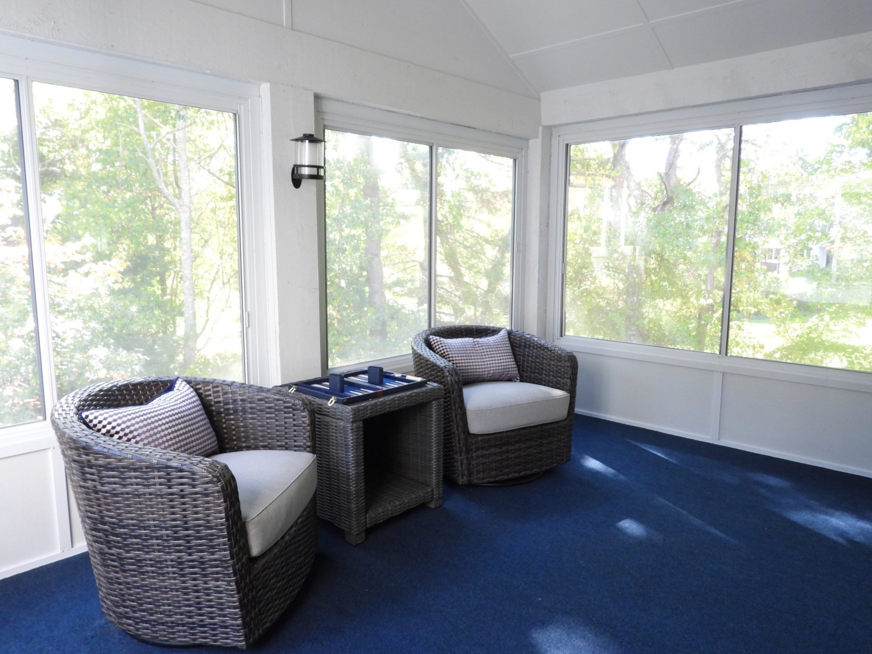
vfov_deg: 56.8
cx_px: 436
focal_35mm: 24
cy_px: 327
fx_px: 605
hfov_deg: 71.6
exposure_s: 1/30
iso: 280
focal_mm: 4.3
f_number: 3.5
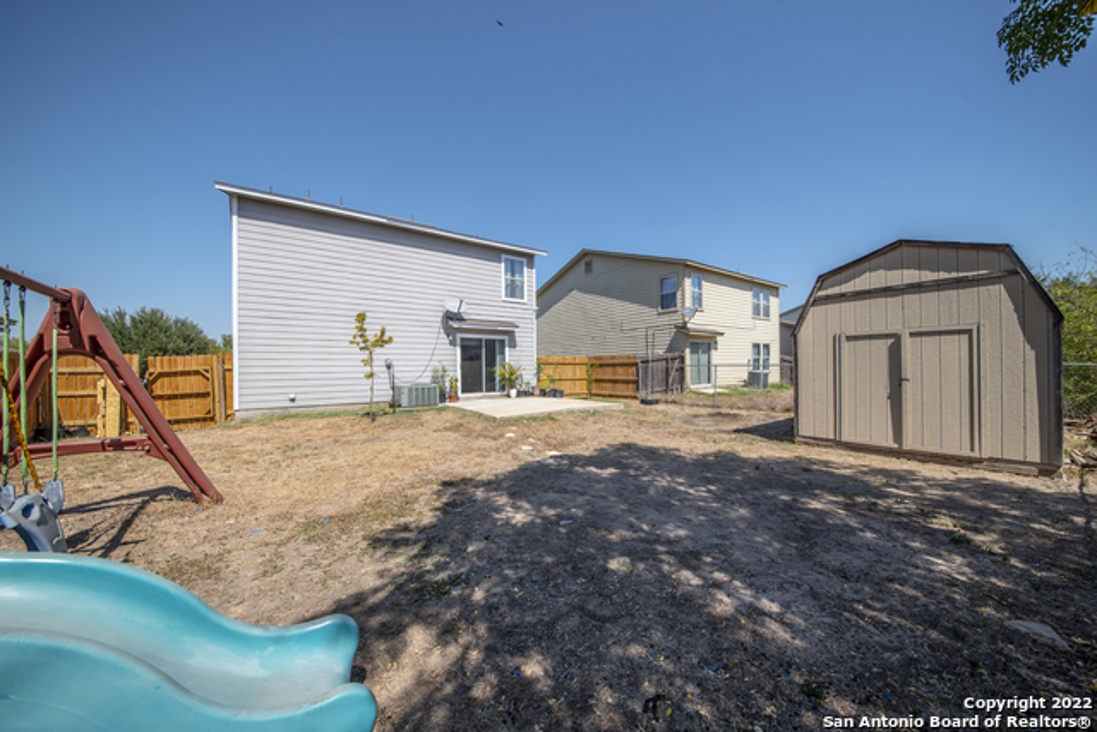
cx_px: 548
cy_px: 366
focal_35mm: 12
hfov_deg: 112.6
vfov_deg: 90.0
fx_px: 366
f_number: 8
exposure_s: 1/1500
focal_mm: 12
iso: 320
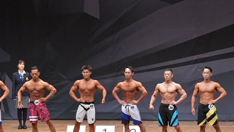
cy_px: 92
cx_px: 103
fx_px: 1055
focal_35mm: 170
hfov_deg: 12.7
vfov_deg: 7.1
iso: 8000
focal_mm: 85
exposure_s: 1/400
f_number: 5.6
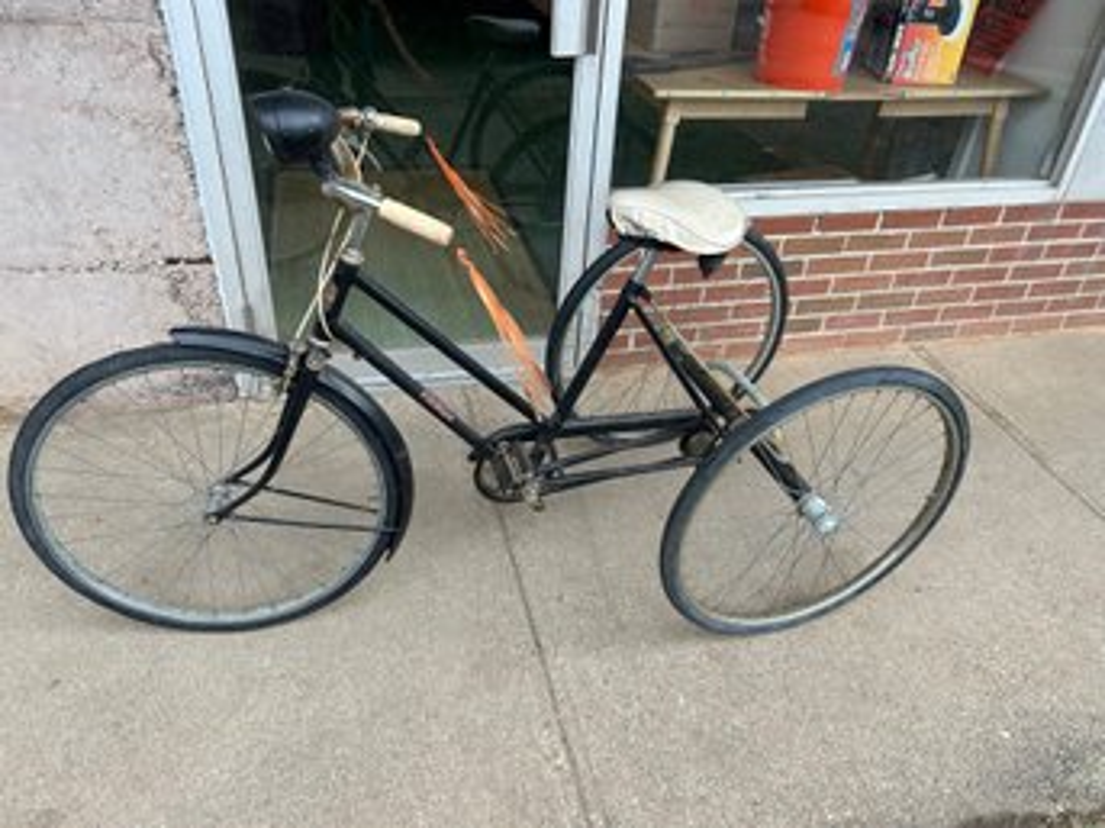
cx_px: 552
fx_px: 830
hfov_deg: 67.3
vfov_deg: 53.0
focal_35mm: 26
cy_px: 414
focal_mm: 5.7
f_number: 1.5
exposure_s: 1/265
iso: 40
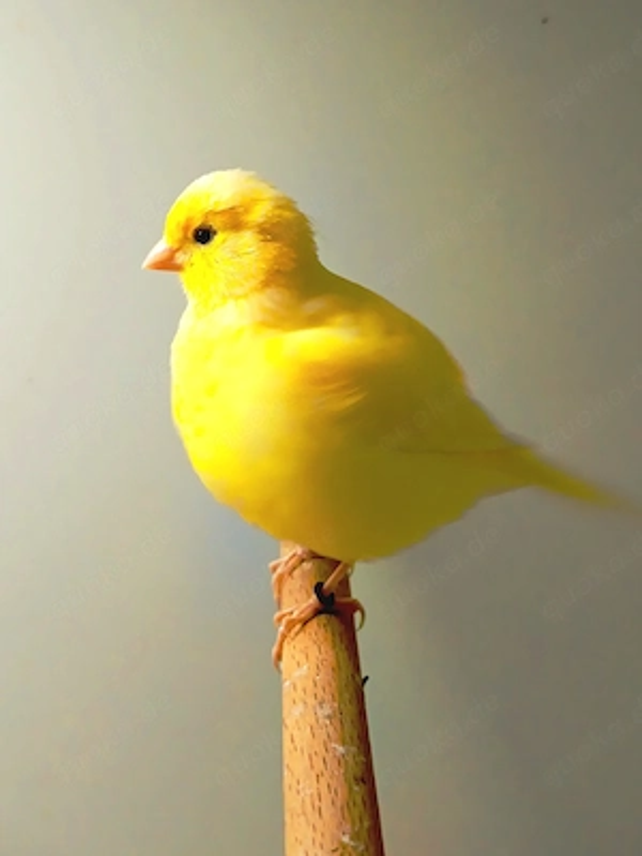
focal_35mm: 24
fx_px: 593
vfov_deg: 71.6
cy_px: 428
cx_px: 321
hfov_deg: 56.8
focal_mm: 5.31
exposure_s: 1/50
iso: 531
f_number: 1.7
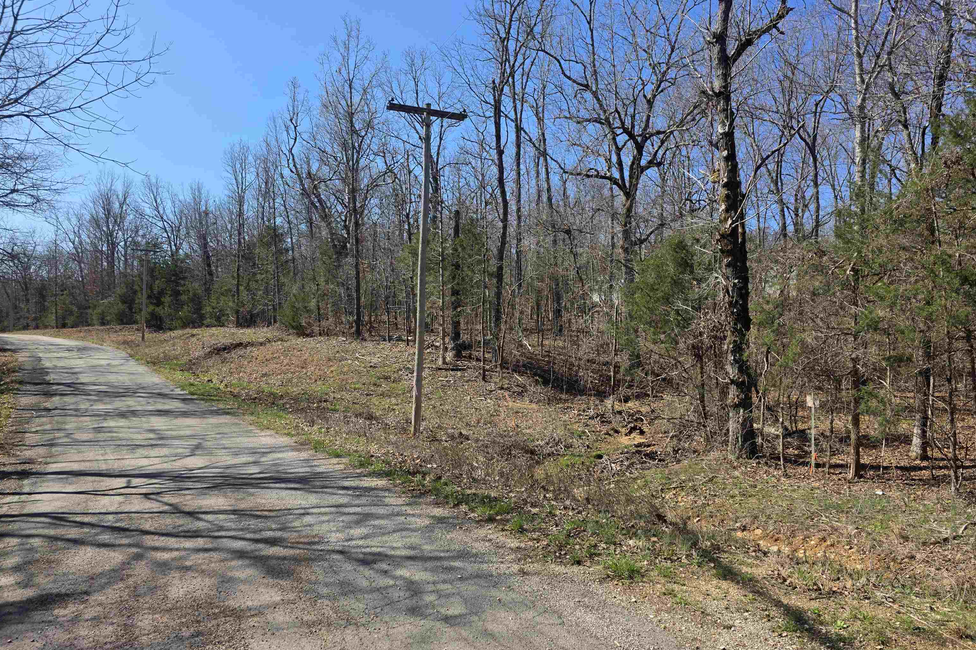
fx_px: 651
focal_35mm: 24
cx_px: 487
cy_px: 351
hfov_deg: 73.7
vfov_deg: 53.1
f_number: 1.7
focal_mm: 6.3
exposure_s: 1/3521
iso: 80
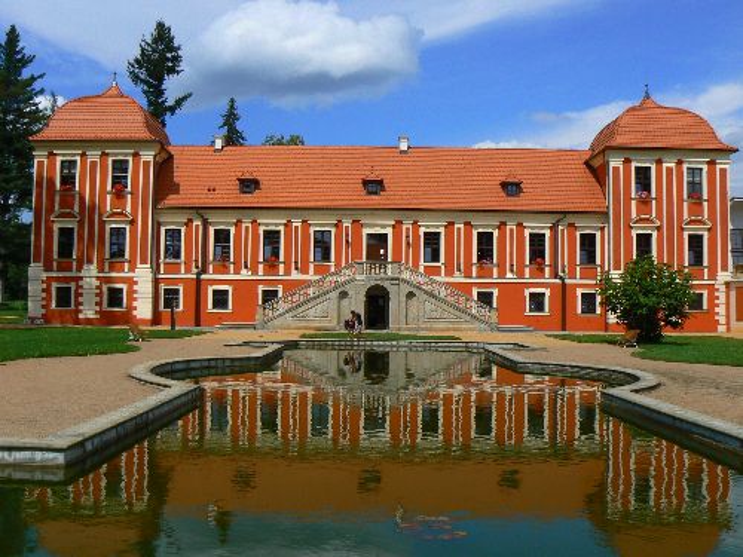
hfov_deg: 51.4
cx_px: 372
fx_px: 773
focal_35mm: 36
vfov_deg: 39.7
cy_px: 278
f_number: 8
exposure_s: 1/640
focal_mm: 6
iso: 80
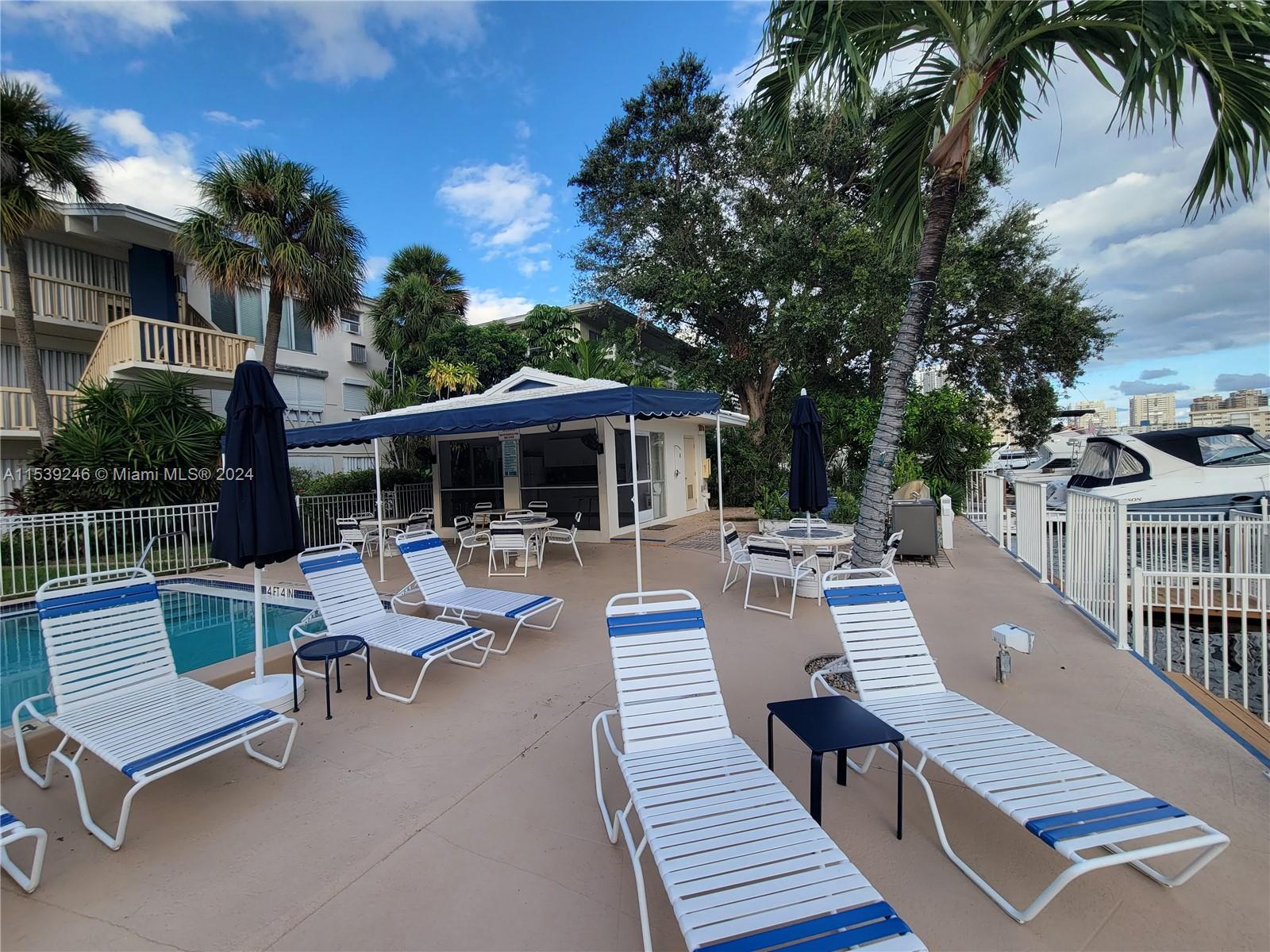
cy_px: 476
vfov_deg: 89.9
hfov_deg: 106.2
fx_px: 477
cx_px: 635
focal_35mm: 13
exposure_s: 1/487
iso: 50
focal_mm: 2.2
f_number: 2.2
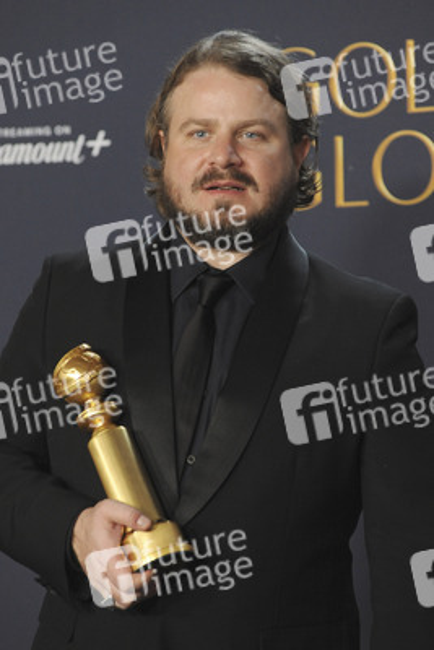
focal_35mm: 200
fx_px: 3613
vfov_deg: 10.3
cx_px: 217
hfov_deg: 6.9
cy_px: 325
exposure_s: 1/160
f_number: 5
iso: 2500
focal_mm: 200
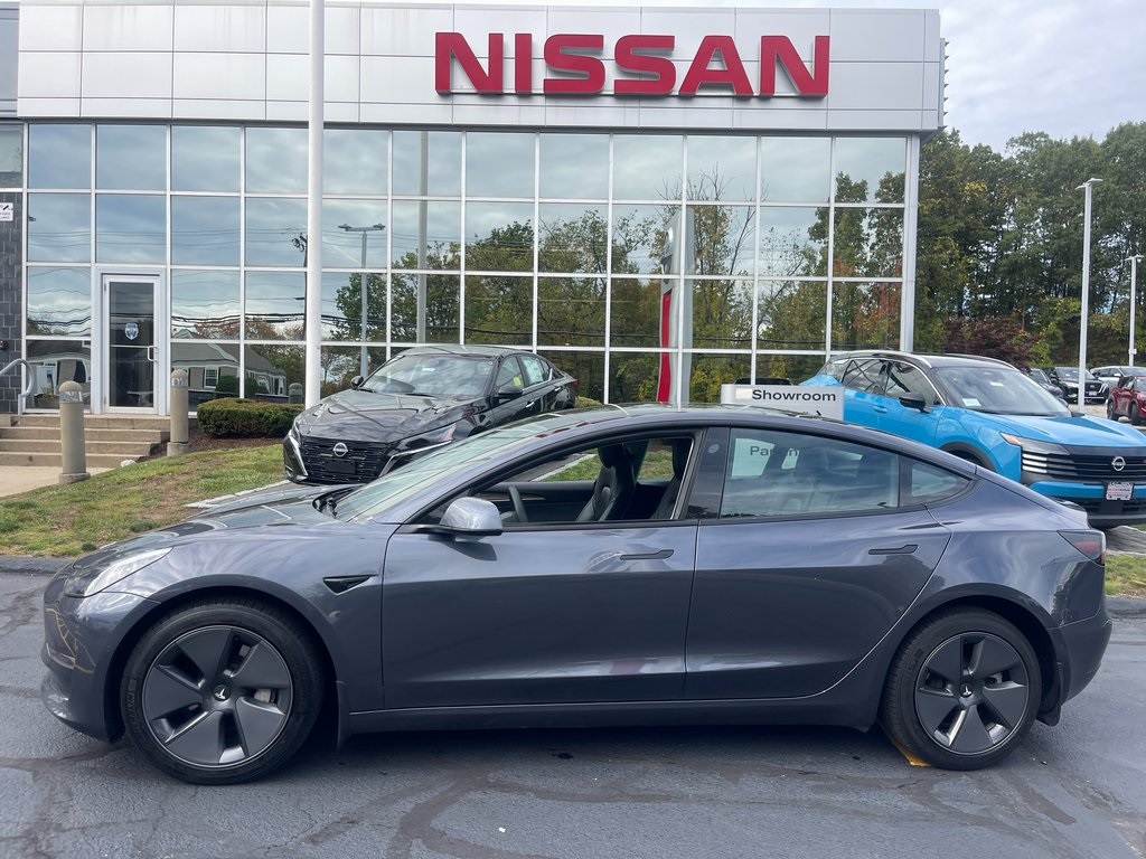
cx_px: 573
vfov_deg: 54.9
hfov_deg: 69.4
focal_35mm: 25
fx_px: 828
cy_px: 430
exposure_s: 1/1294
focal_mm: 5.1
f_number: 1.6
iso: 32
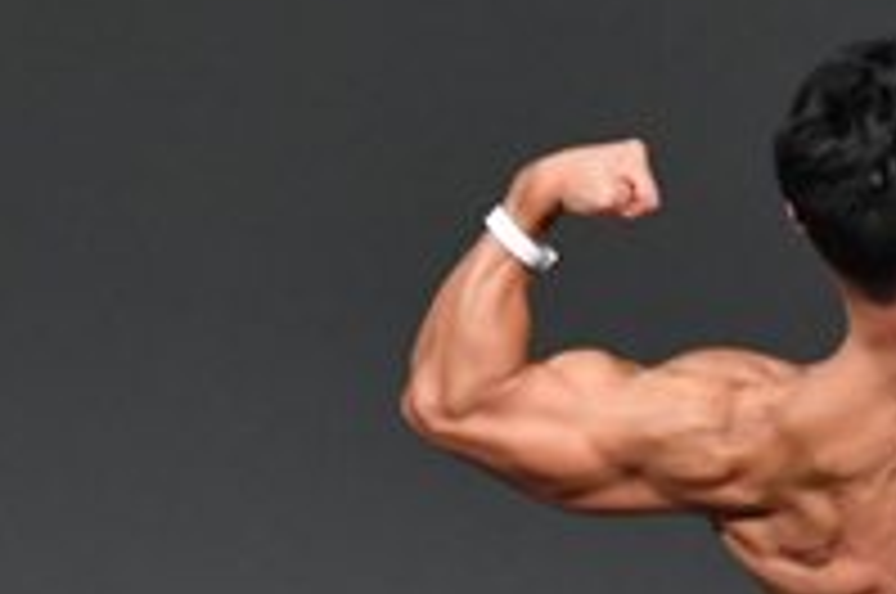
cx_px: 939
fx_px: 30514
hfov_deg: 1.7
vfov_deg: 1.1
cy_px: 873
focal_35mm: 1228
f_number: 5.6
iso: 4000
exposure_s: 1/400
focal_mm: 210
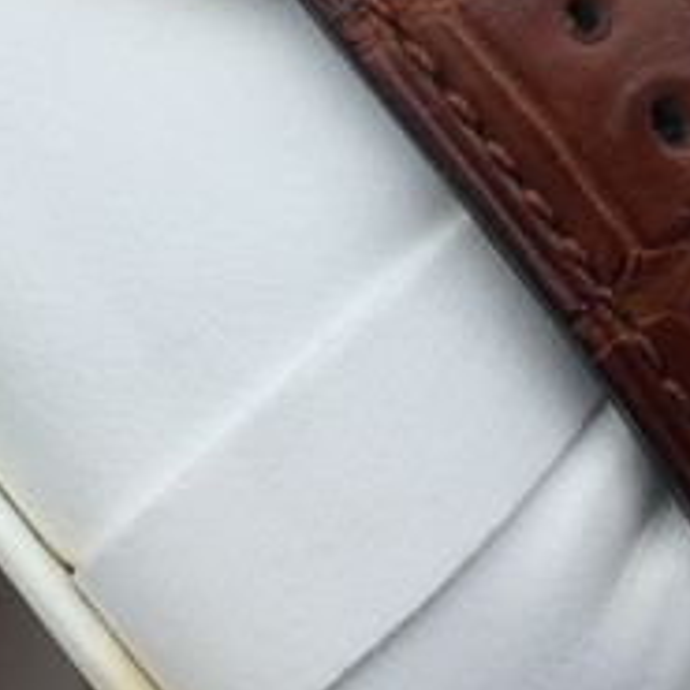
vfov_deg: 17.5
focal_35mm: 95
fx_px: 2142
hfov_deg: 18.3
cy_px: -108
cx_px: 343
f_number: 2.4
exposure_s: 1/353
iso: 25
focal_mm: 3.3
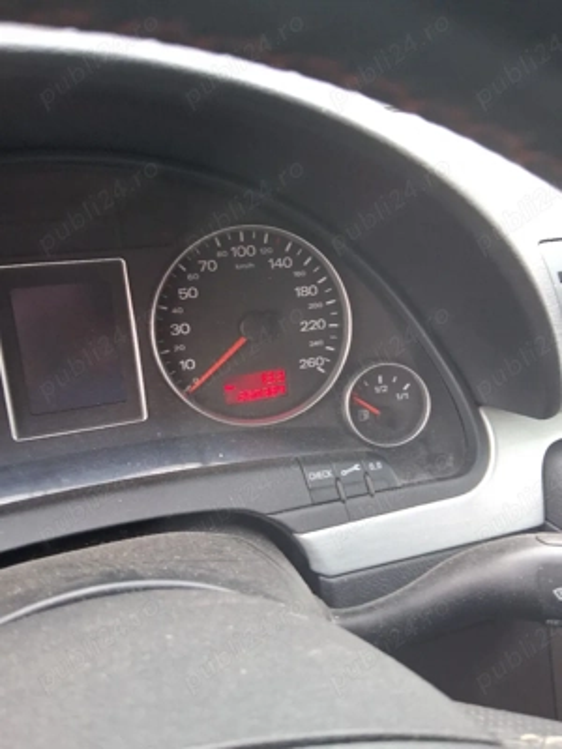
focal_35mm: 26
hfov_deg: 53.1
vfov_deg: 67.3
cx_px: 281
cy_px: 374
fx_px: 563
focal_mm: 3.98
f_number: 1.8
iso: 320
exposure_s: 1/60.2
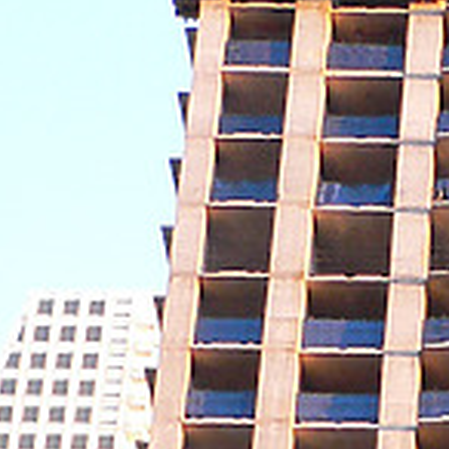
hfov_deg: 8.6
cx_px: 764
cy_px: 1052
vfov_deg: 8.3
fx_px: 2876
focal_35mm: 196
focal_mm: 6
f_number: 2.8
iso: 200
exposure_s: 1/60
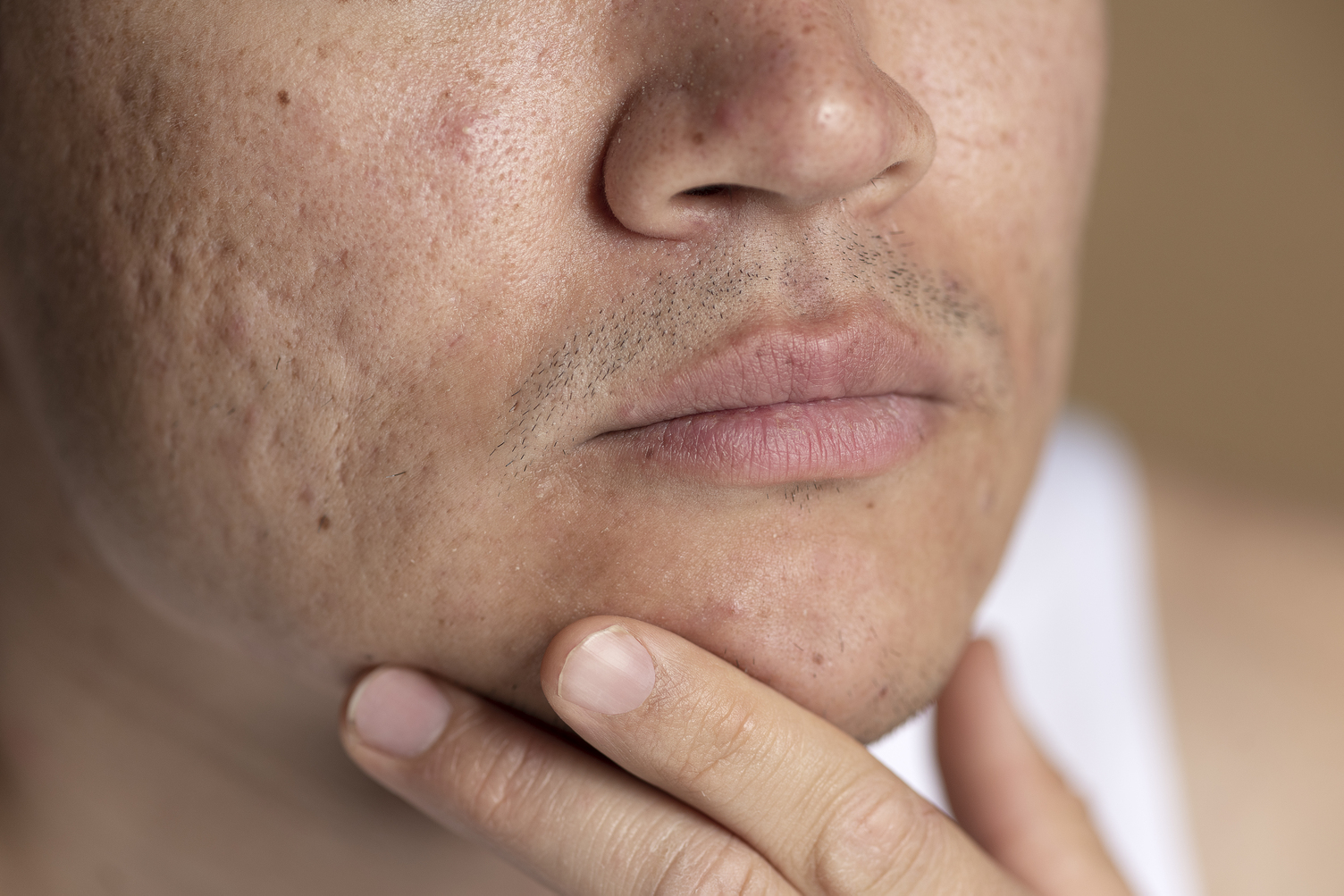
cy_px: 448
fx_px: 3920
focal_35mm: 105
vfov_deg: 13.0
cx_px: 672
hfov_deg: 19.5
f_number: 4.5
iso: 200
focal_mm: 105
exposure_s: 1/200
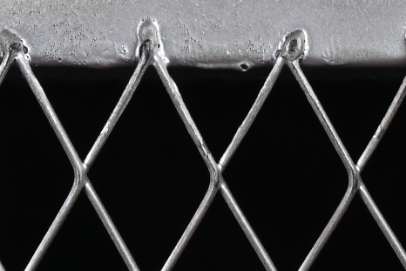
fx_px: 5054
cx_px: 255
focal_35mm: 448
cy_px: -528
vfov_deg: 3.0
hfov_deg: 4.6
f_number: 8
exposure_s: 1/80
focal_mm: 50
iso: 160
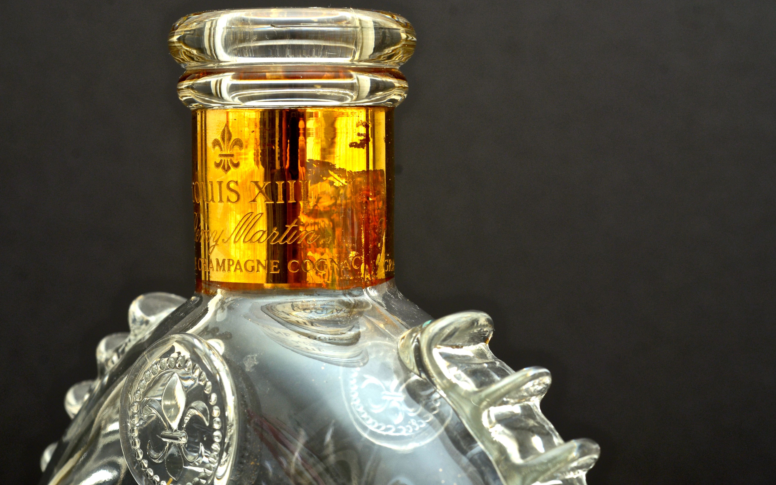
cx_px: 387
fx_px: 1787
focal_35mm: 85
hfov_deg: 24.5
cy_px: 245
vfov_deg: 15.5
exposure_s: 1/250
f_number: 8
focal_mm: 55
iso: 160
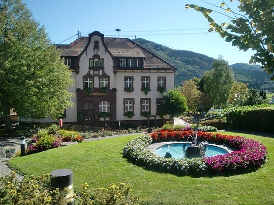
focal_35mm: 34
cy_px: 102
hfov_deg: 54.0
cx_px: 137
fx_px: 269
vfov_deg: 41.8
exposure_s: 1/800
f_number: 2.8
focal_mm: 5.58
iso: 64
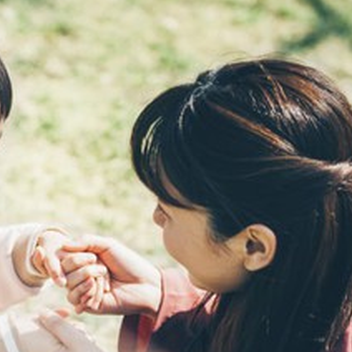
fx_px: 2450
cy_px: 329
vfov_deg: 8.2
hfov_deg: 8.2
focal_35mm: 213
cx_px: 28
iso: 200
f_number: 2.8
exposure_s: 1/1600
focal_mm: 82
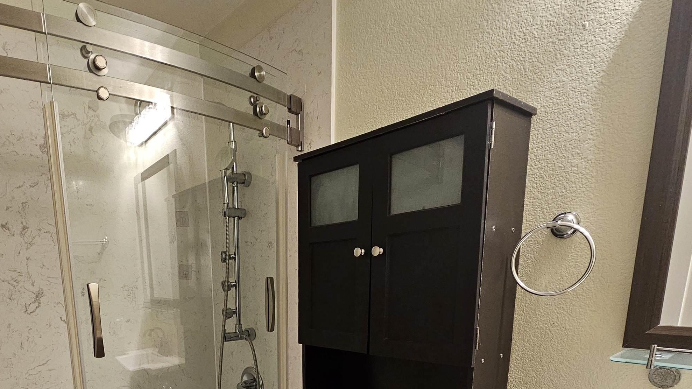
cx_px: 239
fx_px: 404
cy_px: 378
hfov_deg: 78.9
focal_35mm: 22
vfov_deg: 44.7
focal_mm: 2.2
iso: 400
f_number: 2.2
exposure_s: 1/60
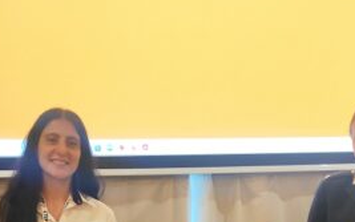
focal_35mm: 61
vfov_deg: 19.3
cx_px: 170
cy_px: 305
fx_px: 590
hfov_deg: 33.5
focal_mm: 4.68
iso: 284
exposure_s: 1/25
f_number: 1.8
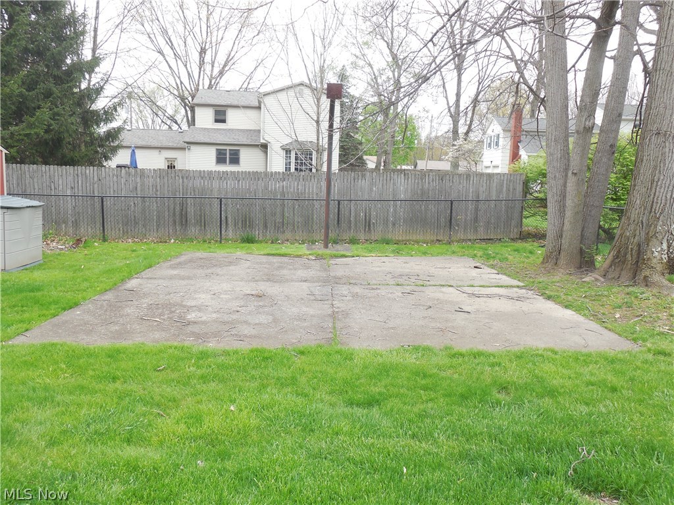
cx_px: 337
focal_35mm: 30
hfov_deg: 60.0
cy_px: 252
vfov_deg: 46.8
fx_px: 584
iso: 125
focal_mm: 5.3
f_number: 3.8
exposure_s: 1/160
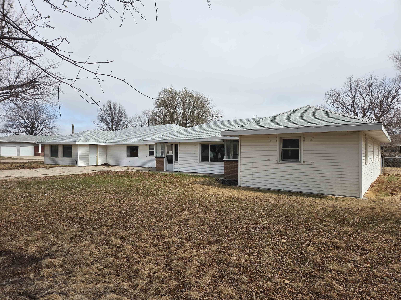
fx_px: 266
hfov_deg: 73.9
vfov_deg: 58.9
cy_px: 150
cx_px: 200
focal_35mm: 23
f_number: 1.8
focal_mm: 5.4
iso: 80
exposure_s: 1/6217
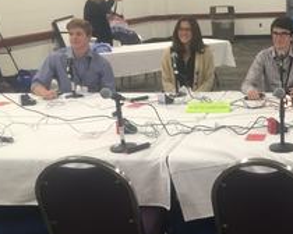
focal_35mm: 54
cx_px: 260
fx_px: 468
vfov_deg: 28.1
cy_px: 121
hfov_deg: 33.1
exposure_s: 1/30
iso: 80
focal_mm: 4.15
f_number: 2.2
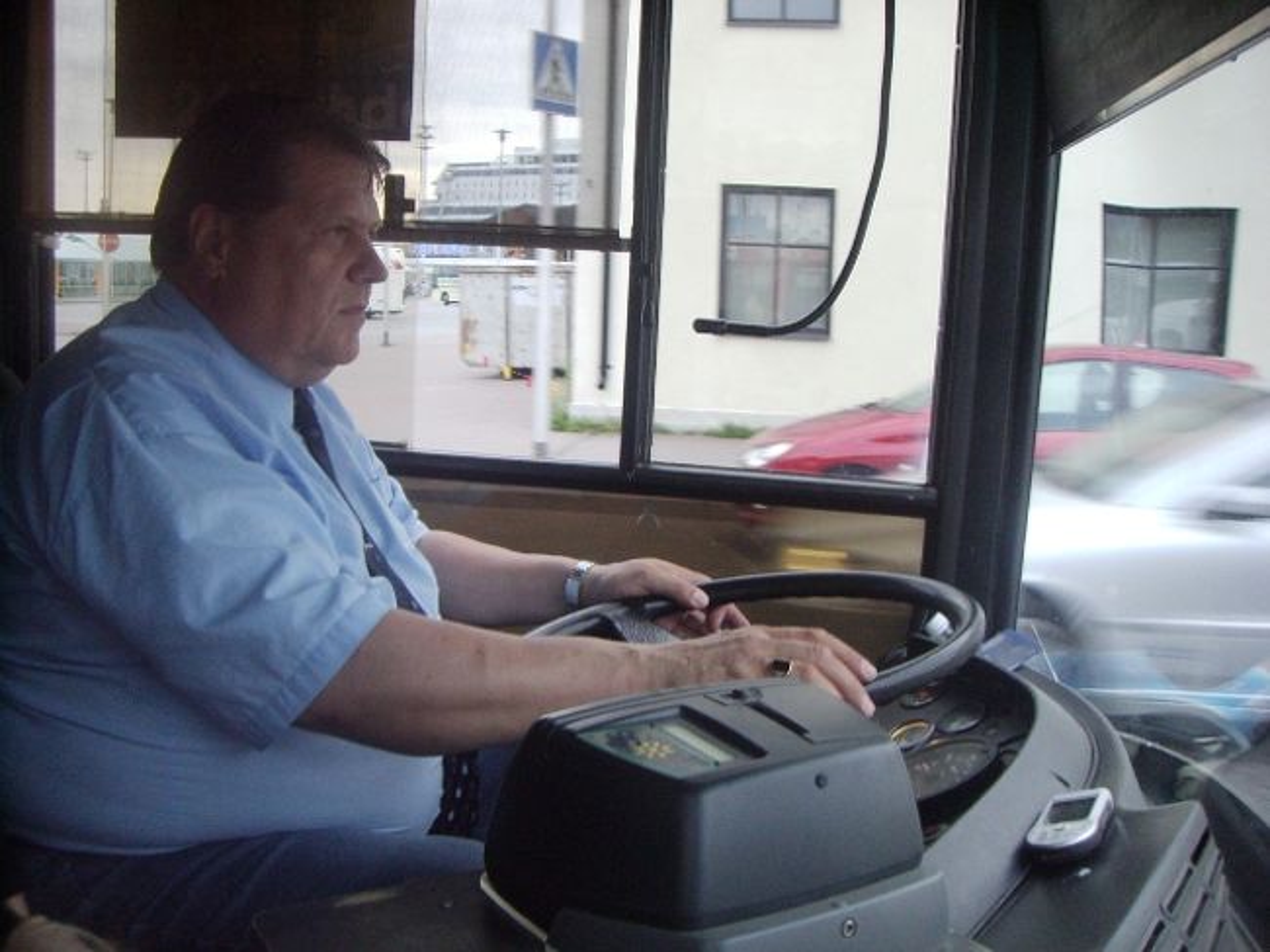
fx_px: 1394
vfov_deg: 37.7
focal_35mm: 38
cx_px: 635
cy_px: 476
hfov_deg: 49.0
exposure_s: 1/80
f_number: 2.7
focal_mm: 6.2
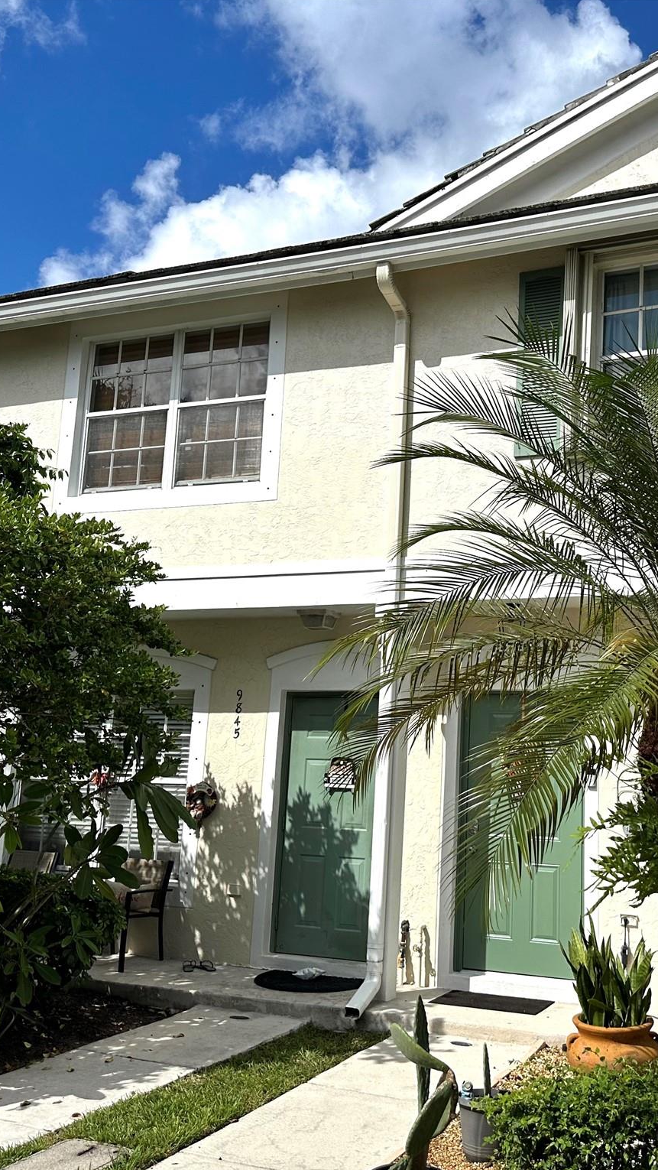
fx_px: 1085
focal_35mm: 35
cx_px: 468
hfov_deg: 33.3
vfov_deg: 56.6
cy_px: 584
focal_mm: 6.86
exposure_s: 1/8929
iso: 80
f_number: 1.78
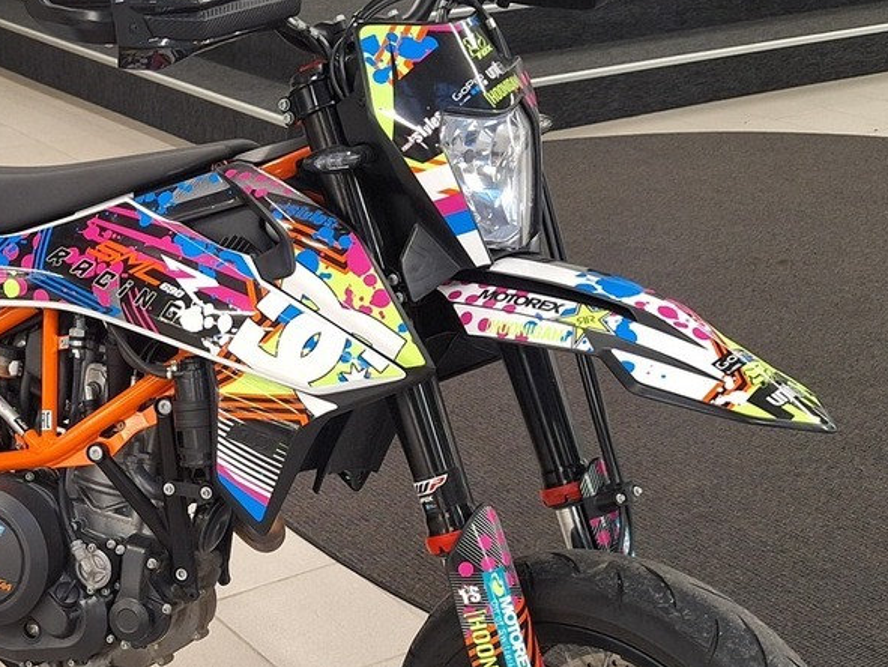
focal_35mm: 56
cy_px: 503
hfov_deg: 33.1
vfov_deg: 25.8
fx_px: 1437
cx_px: 150
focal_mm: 5.54
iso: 160
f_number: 1.8
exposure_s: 1/50
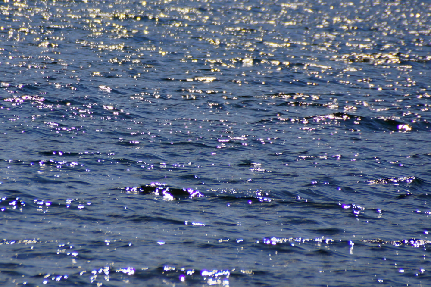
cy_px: 144
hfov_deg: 5.5
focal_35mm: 375
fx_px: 4488
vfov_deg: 3.7
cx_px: 216
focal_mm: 250
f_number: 6.3
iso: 100
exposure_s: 1/400
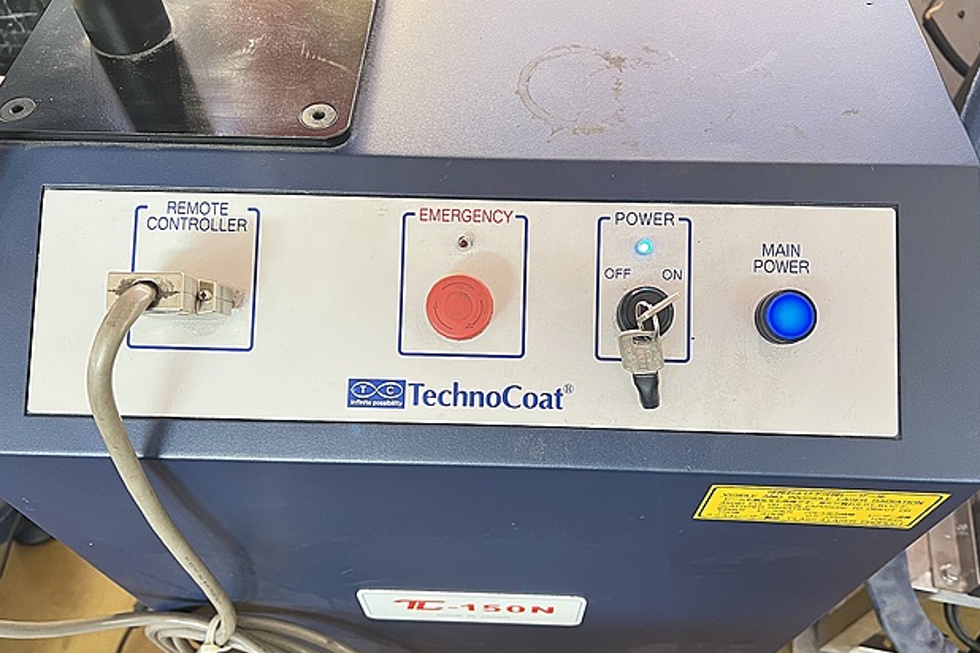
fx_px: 762
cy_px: 333
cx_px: 496
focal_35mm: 28
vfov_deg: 46.4
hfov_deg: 65.5
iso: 200
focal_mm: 5.7
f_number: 1.5
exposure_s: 1/60
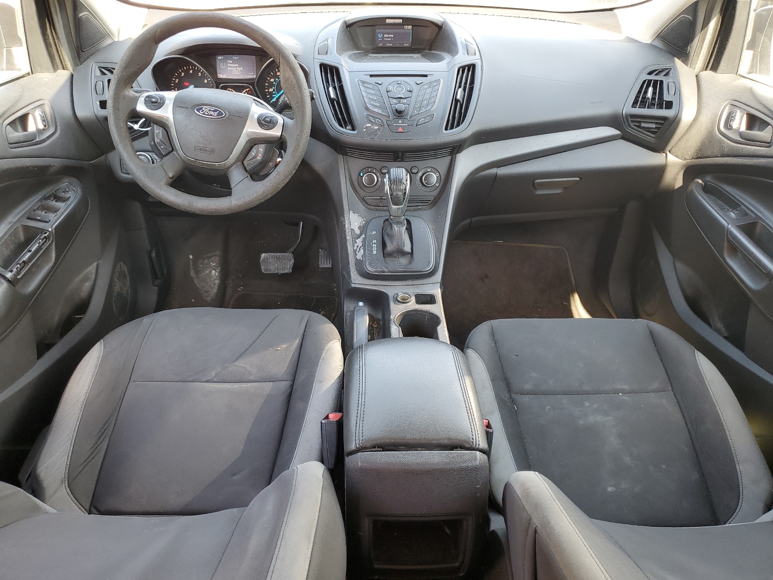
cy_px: 290
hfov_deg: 67.3
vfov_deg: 53.1
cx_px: 386
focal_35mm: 26
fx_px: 581
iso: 50
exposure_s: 1/60.2
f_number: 1.5
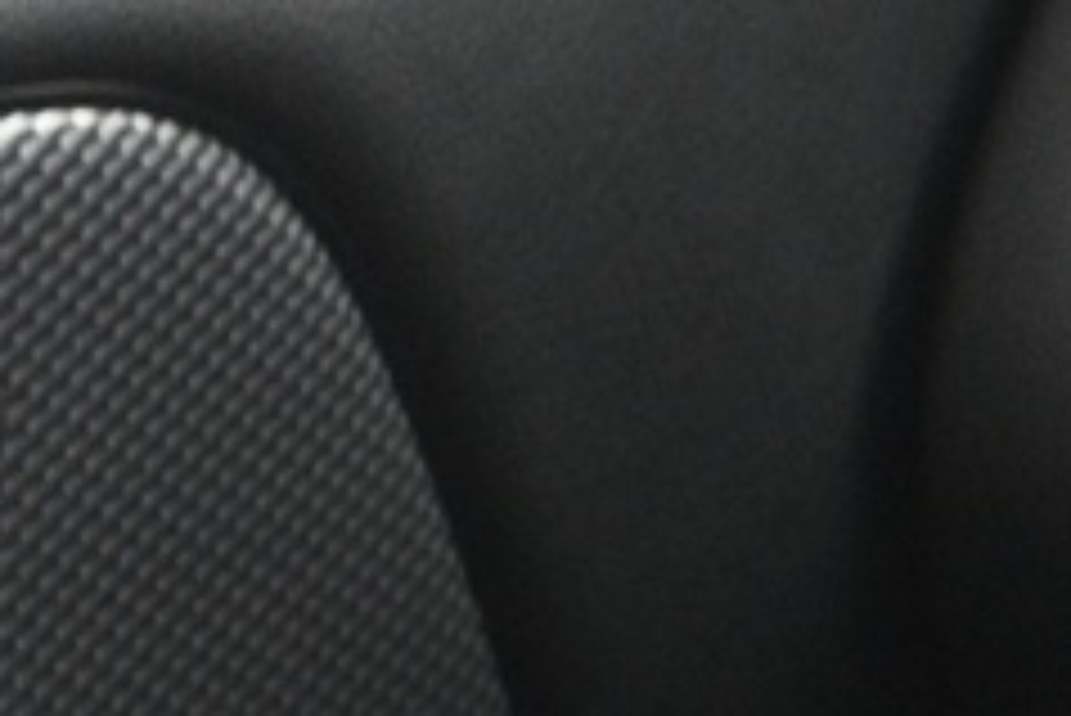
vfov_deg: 5.4
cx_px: 3118
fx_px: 7603
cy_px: 739
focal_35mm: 255
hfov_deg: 7.2
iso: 1600
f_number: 4.2
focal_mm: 25
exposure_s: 1/13
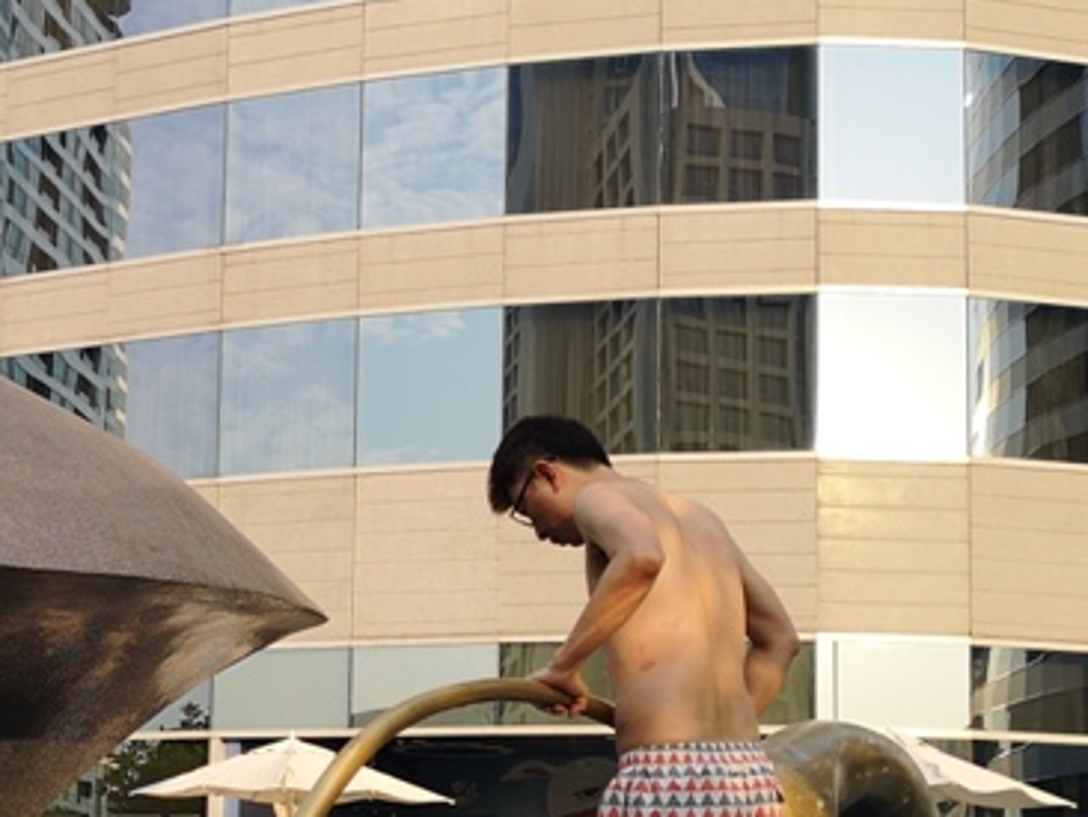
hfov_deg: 32.0
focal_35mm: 59
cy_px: 769
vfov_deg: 24.0
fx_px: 1856
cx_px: 256
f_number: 1.8
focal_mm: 3.95
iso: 50
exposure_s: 1/897
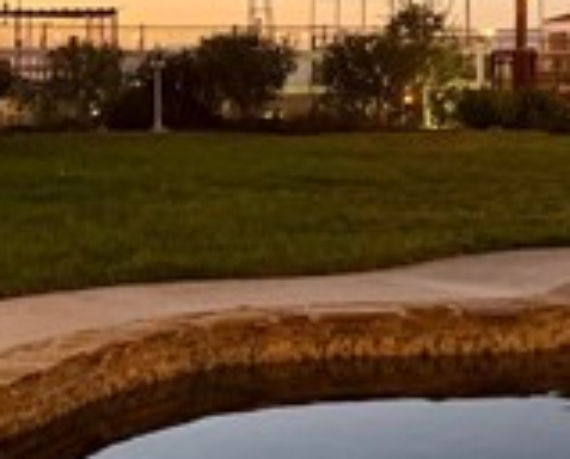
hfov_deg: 20.3
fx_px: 1590
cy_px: 90
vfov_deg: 16.3
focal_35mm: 94
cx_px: 262
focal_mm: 6.76
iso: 640
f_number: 1.78
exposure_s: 1/40
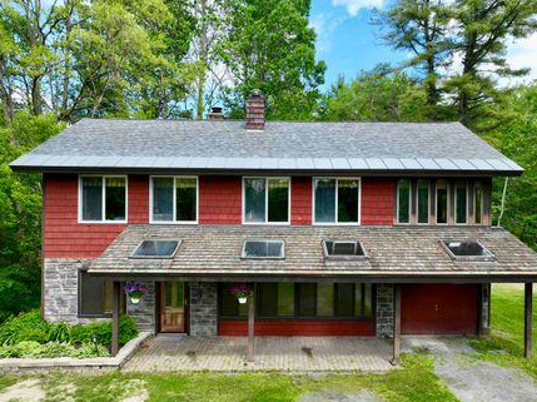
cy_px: 220
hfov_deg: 63.4
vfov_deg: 49.6
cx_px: 288
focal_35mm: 28
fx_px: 434
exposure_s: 1/1250
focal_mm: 12.29
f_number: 2.8
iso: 210
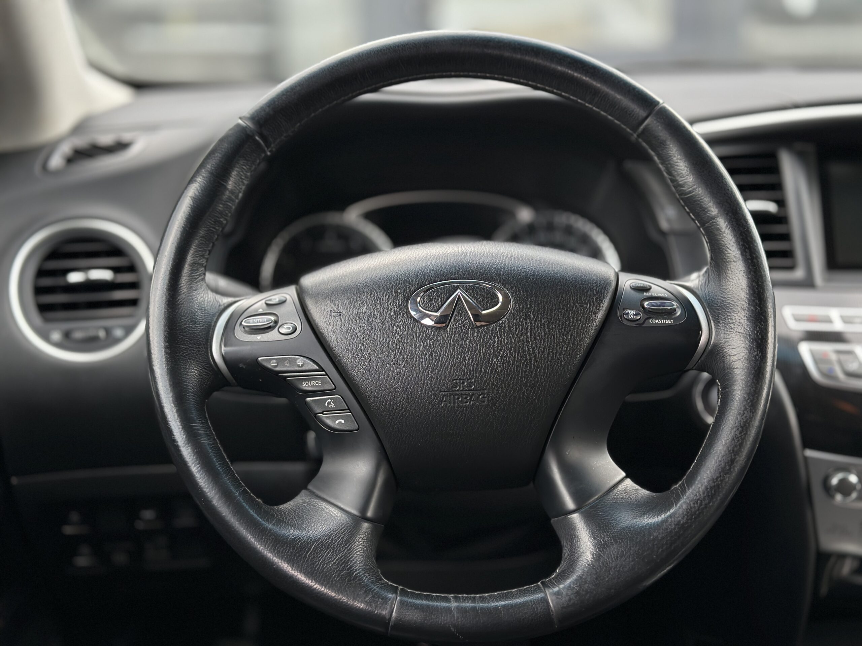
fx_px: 1195
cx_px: 431
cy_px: 323
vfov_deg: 30.3
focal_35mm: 48
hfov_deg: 39.7
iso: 80
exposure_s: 1/249
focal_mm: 6.86
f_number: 1.78
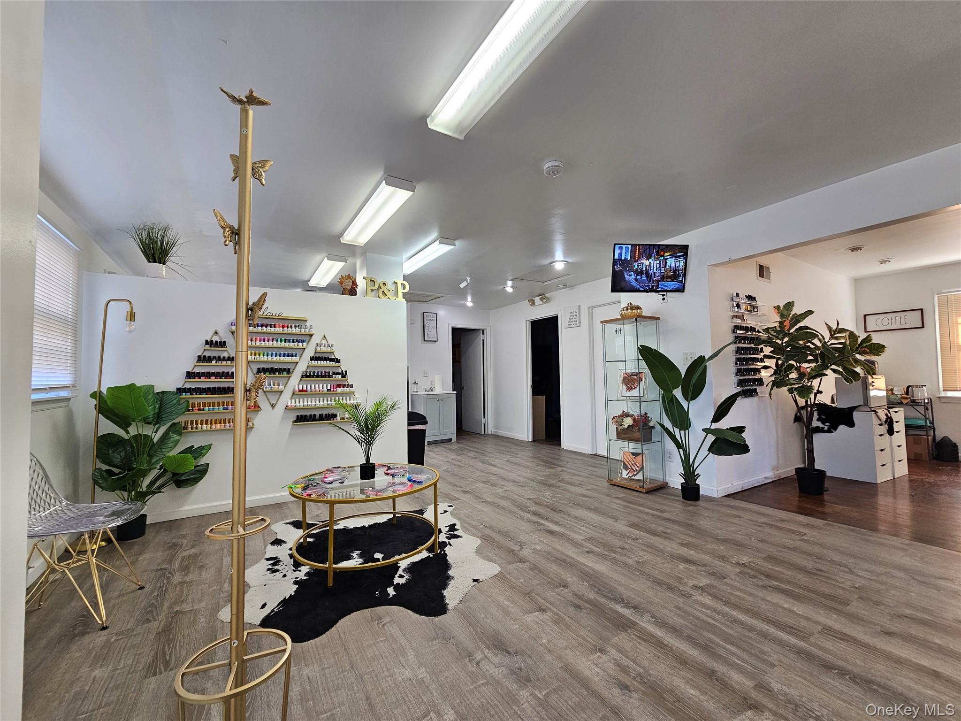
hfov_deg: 106.2
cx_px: 480
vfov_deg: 89.9
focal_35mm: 13
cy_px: 360
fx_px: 361
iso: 100
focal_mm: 2.2
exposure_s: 1/60
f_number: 2.2
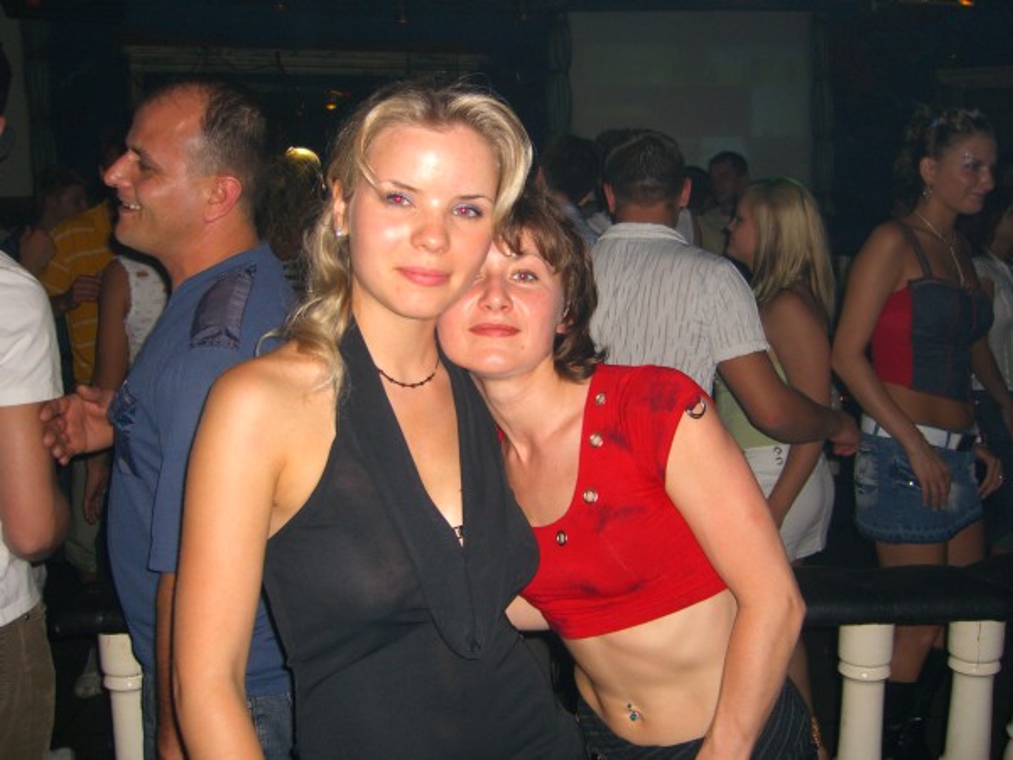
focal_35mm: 38
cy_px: 380
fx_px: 1112
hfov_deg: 49.0
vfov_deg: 37.7
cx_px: 506
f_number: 2.8
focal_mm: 7.9
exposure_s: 1/60
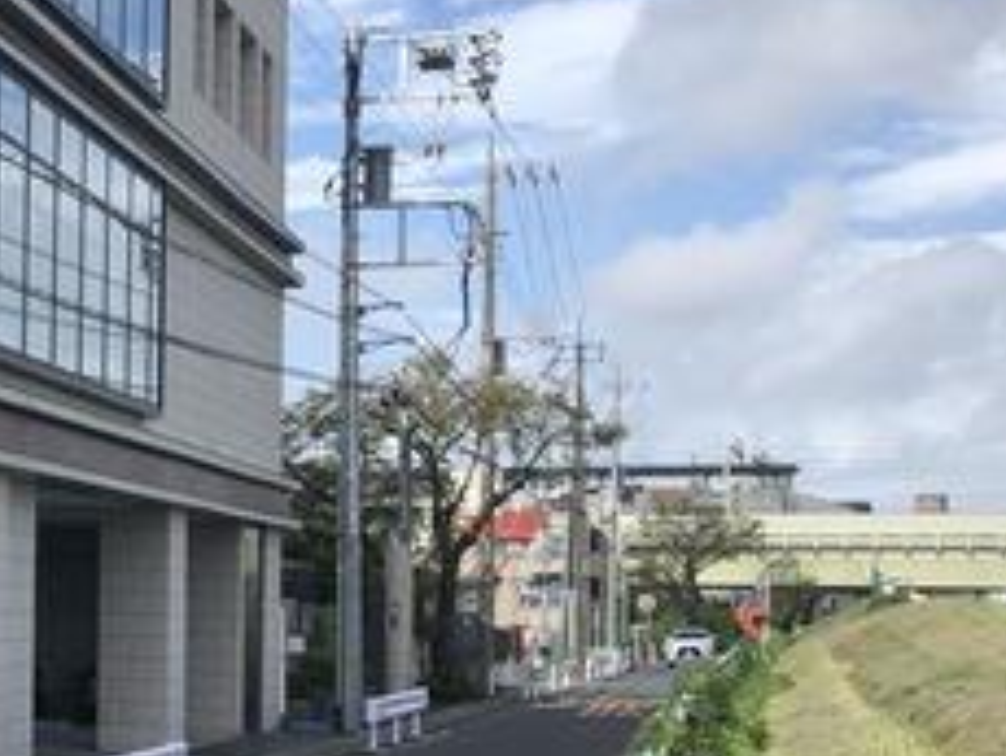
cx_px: -131
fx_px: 2124
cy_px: 507
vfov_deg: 20.1
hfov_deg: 24.6
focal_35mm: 73
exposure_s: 1/2024
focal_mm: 3.99
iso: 20
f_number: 1.8
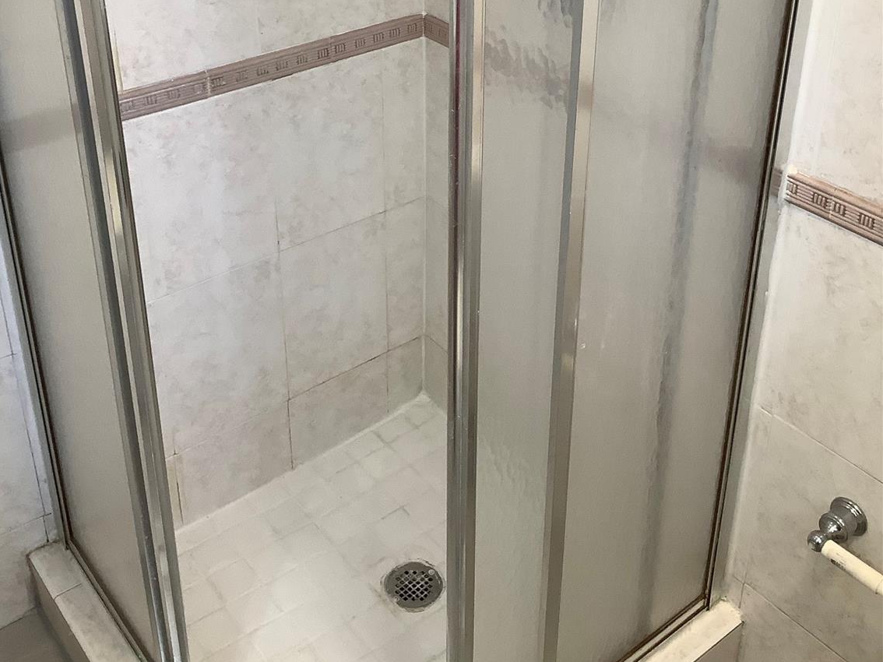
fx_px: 1071
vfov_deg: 33.2
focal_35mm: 42
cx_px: 435
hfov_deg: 44.8
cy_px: 121
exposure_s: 1/60
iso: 80
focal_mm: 3.3
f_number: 2.4
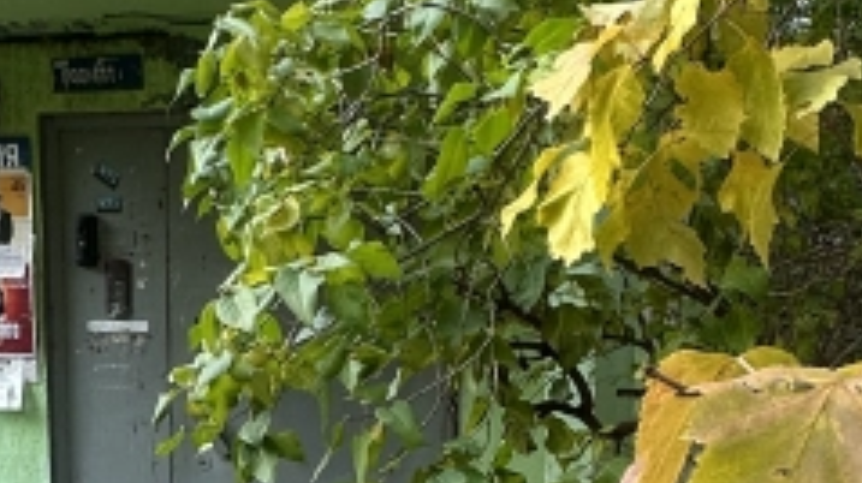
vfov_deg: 16.3
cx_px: 346
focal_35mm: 69
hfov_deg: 30.5
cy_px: 663
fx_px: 1576
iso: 40
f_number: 2.2
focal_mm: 2.22
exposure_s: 1/113
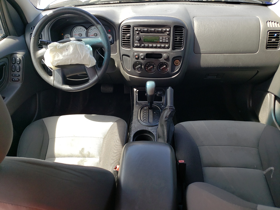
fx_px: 210
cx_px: 140
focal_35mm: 26
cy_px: 105
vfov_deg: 53.1
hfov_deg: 67.3
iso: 50
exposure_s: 1/323
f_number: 1.5
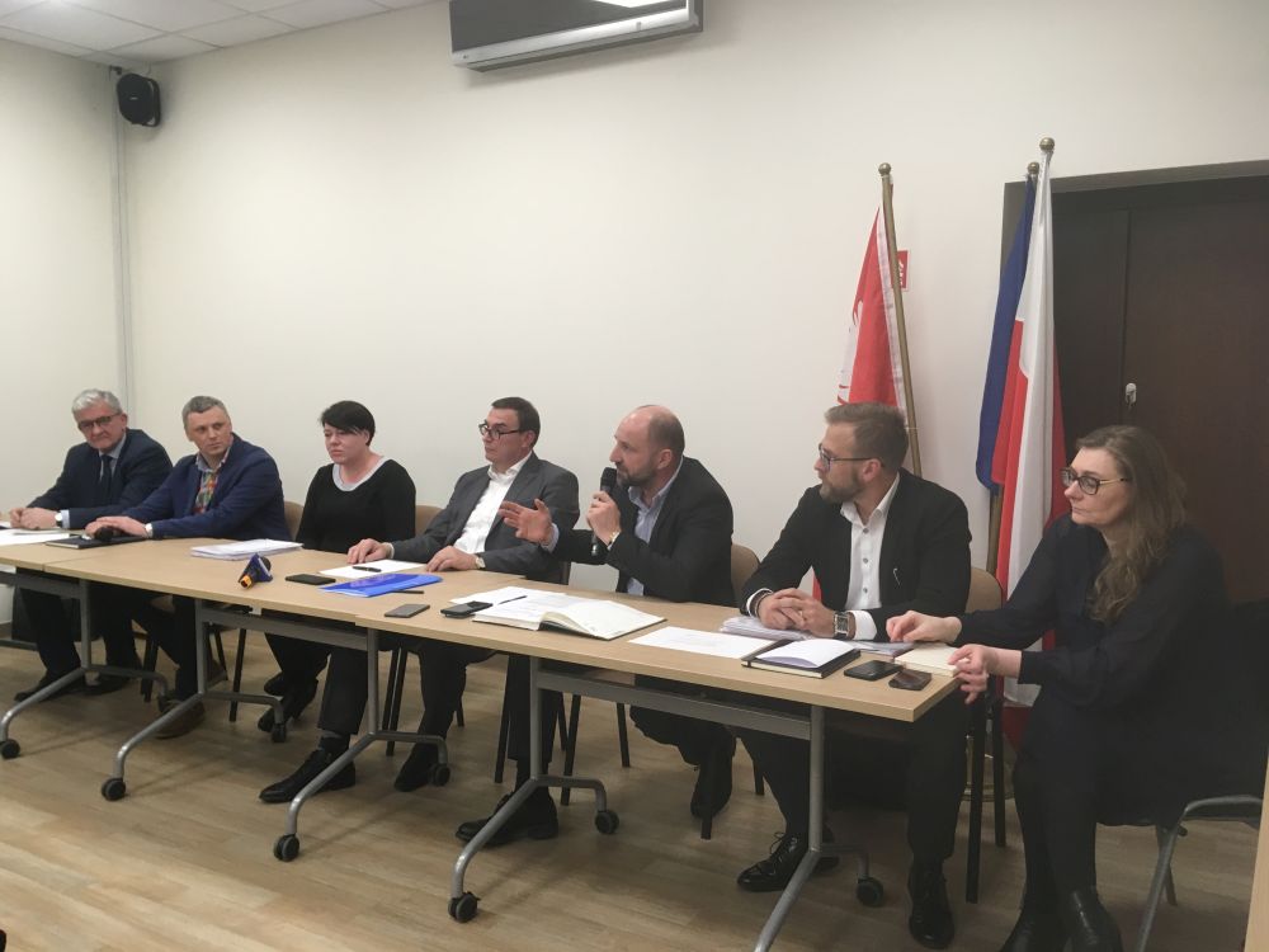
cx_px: 634
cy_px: 476
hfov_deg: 61.7
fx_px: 1063
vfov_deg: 48.2
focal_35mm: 29
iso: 50
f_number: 2.2
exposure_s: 1/33
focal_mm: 4.15
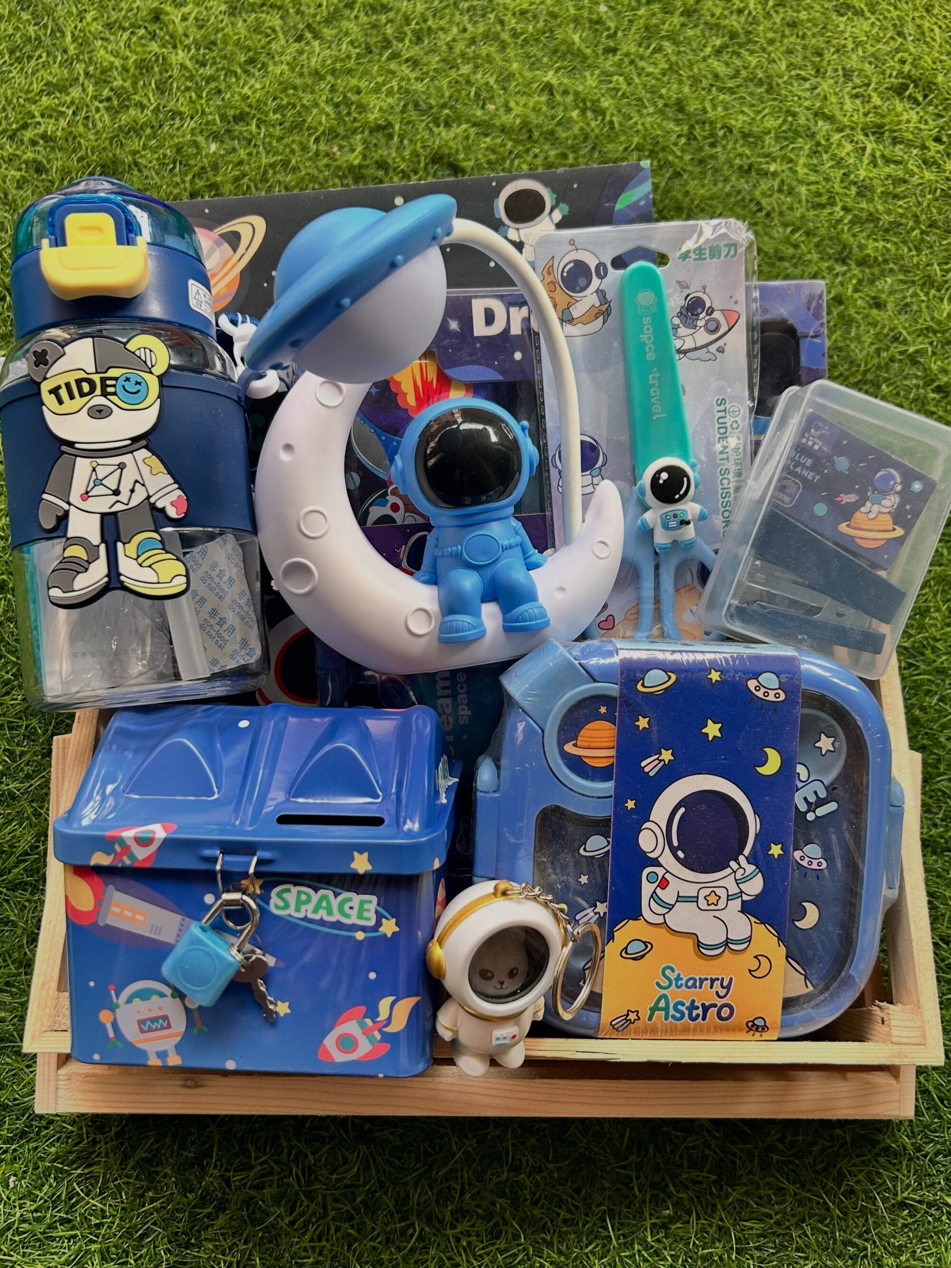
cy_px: 634
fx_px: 952
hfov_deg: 53.1
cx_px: 476
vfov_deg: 67.3
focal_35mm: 26
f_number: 1.5
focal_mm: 5.7
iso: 125
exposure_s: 1/121
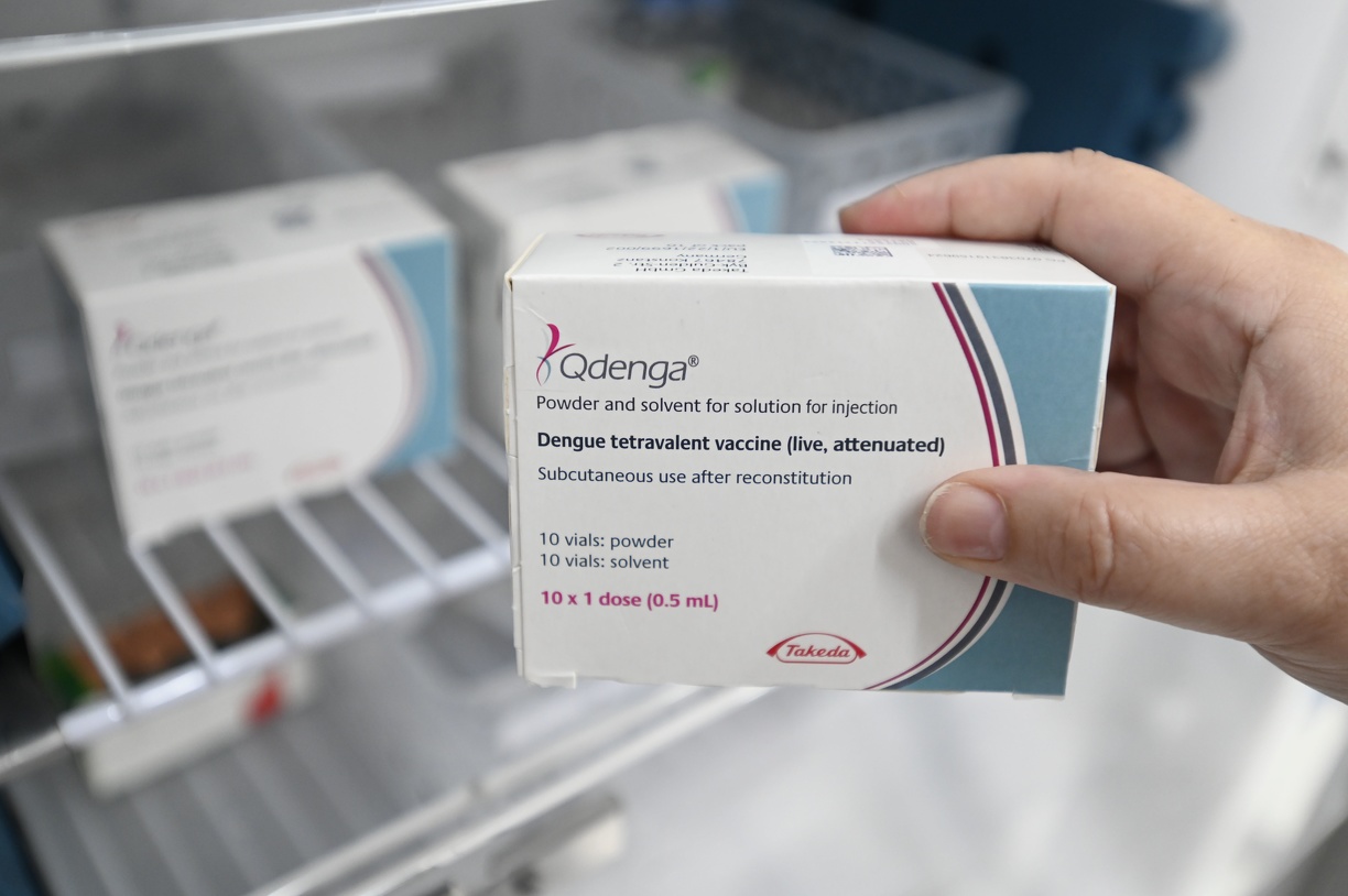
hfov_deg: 54.5
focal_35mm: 35
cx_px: 674
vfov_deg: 37.8
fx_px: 1309
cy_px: 448
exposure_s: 1/160
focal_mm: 35
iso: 2500
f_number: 4
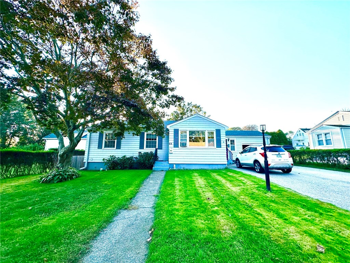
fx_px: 142
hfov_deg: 102.1
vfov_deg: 85.7
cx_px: 175
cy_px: 132
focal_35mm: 14
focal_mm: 2.22
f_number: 2.2
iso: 50
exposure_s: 1/796
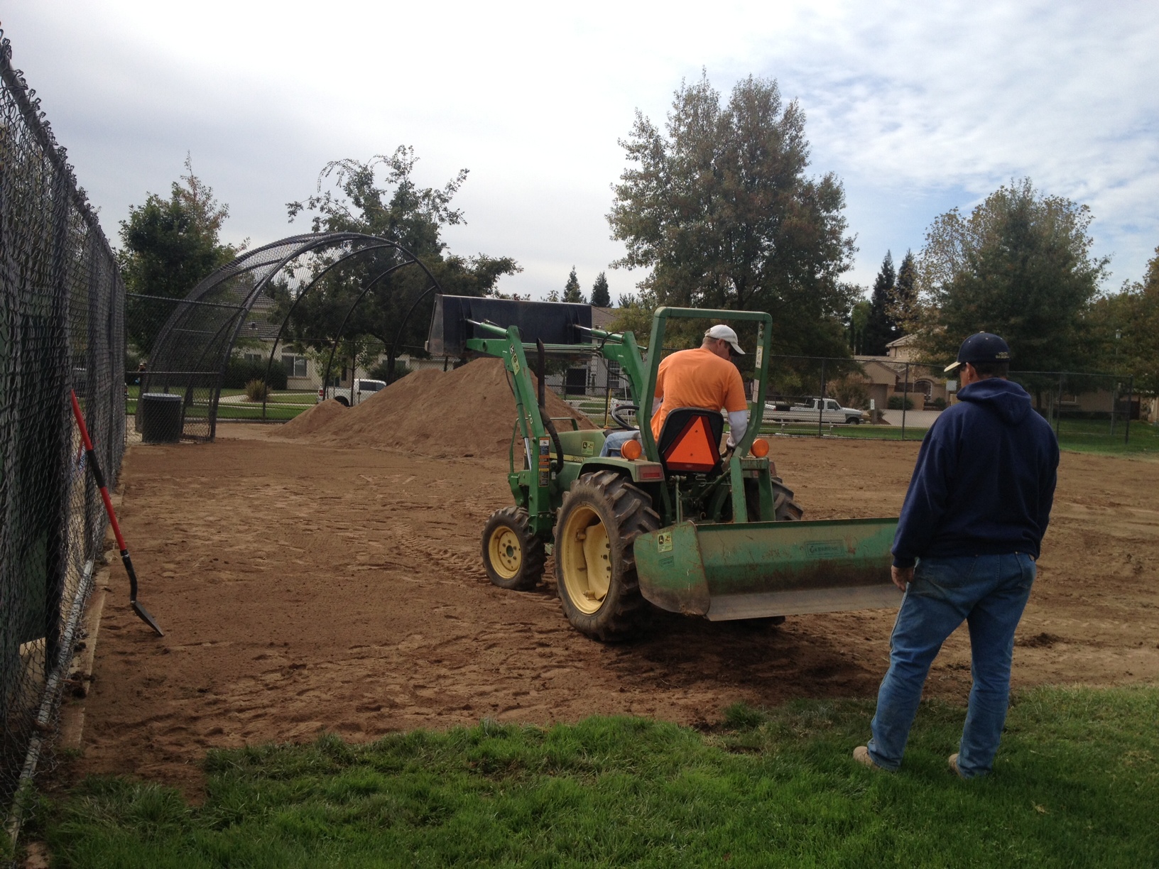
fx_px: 1172
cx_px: 580
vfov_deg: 40.7
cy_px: 434
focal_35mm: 35
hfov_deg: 52.6
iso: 50
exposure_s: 1/1727
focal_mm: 4.28
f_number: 2.4
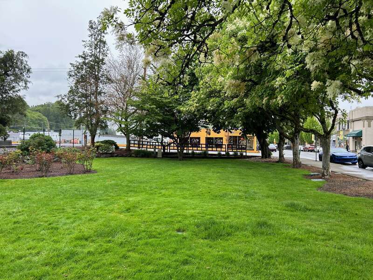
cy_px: 140
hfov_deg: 67.3
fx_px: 280
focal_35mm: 26
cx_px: 186
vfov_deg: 53.1
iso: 50
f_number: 1.5
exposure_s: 1/330
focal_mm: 5.7
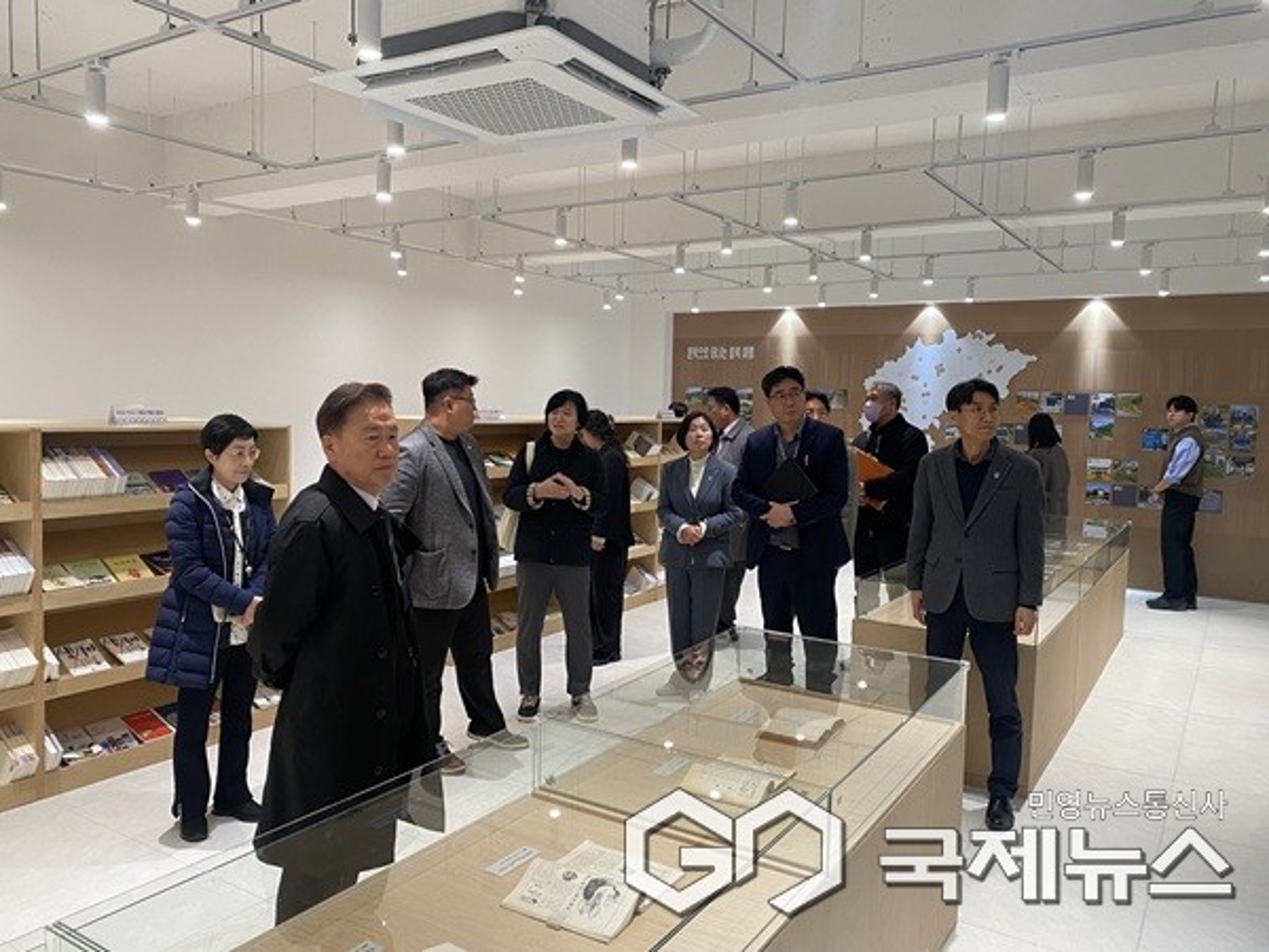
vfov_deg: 53.1
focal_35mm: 26
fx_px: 953
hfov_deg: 67.3
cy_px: 476
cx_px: 634
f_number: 1.8
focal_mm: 4.25
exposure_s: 1/60
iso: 100
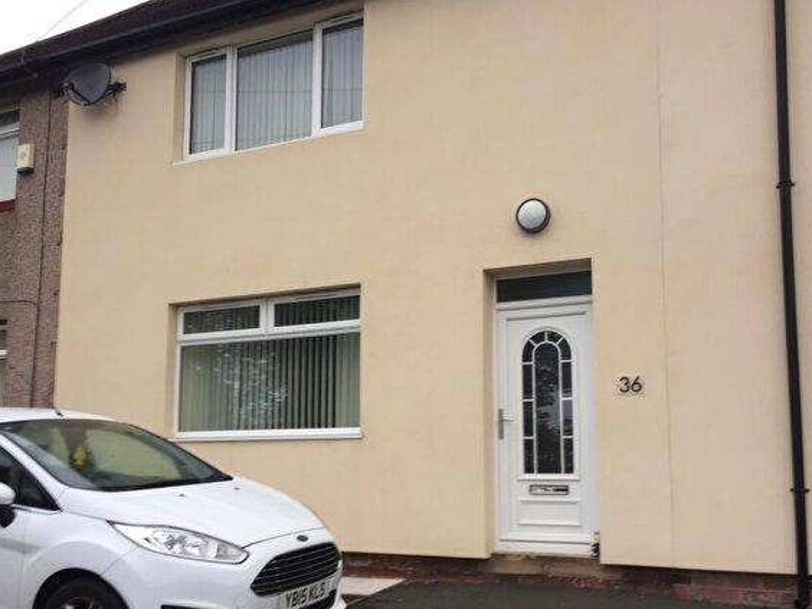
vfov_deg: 39.4
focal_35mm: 36
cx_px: 390
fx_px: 844
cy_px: 375
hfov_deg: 51.3
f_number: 2.2
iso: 32
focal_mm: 4.15
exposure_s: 1/50
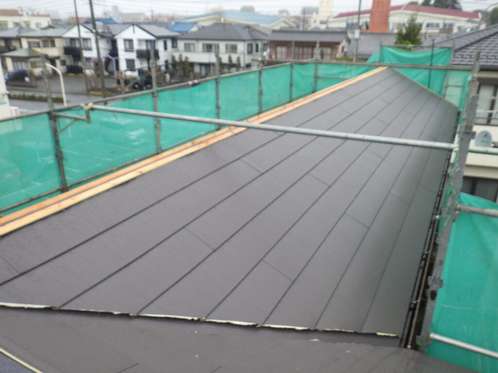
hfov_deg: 63.4
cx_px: 249
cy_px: 186
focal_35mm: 28
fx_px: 403
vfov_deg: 49.7
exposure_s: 1/100
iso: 125
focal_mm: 5
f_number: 3.5
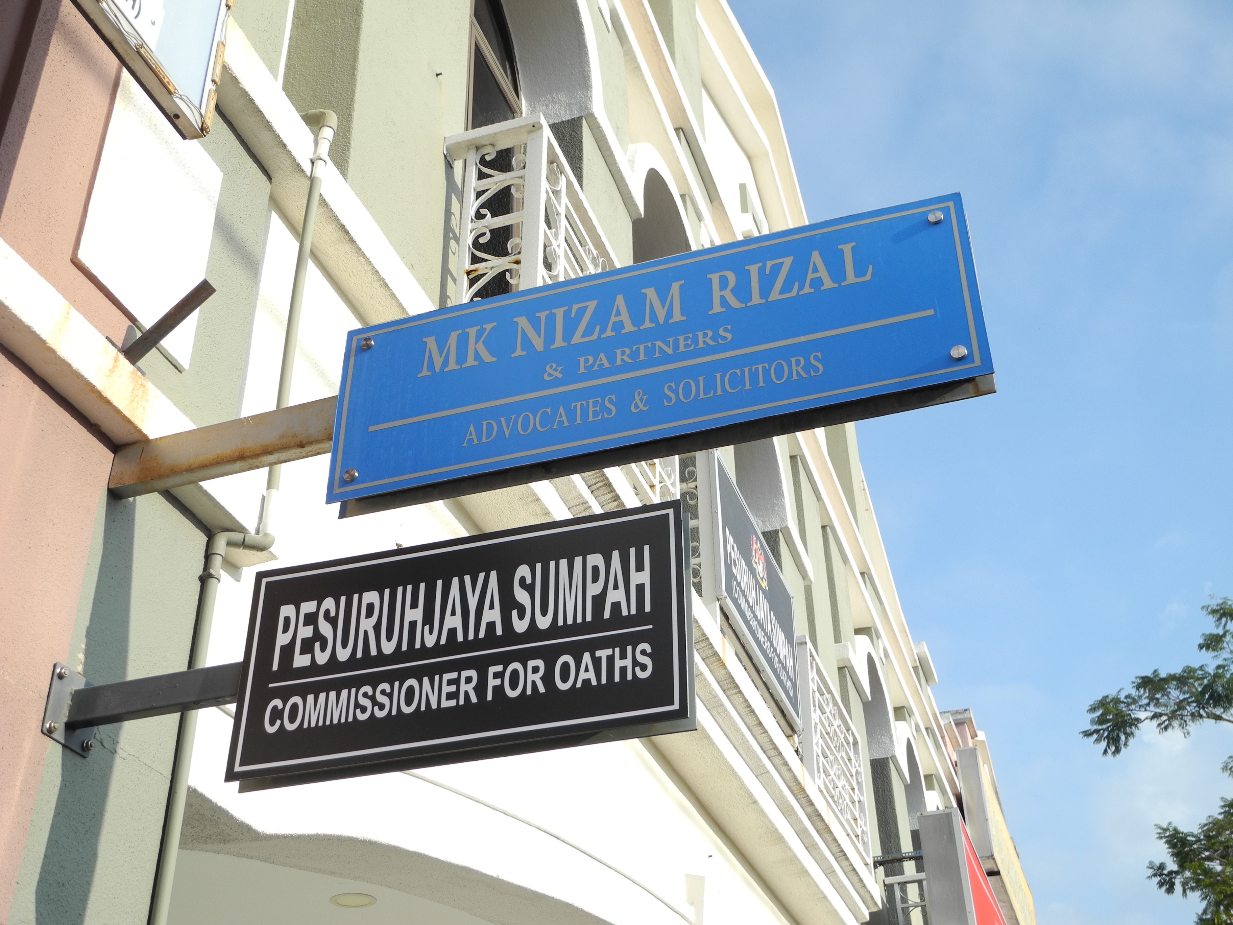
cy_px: 462
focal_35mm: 41
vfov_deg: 35.1
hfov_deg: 45.8
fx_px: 1460
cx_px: 616
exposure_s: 1/810
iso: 100
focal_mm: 8.8
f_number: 3.2
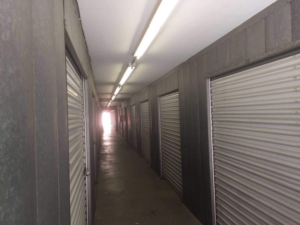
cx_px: 150
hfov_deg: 61.7
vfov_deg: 48.2
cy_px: 112
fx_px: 251
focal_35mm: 29
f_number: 2.2
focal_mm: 4.15
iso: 40
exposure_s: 1/40
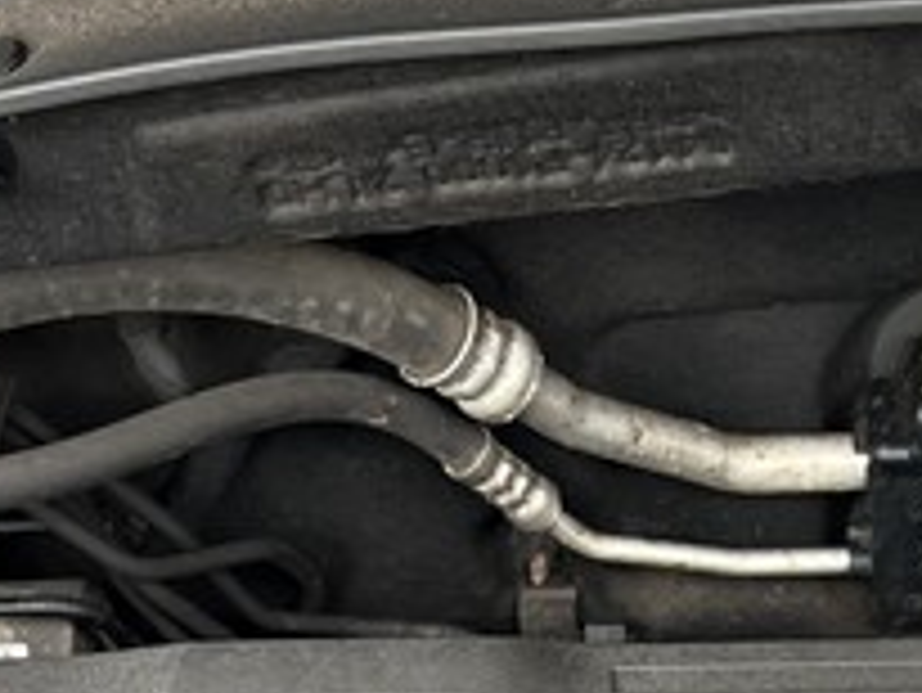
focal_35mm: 130
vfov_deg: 10.7
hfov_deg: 14.9
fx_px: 3465
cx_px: 944
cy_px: 1269
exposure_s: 1/104
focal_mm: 5.7
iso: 125
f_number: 1.5
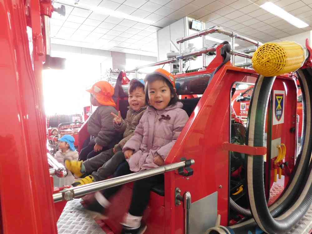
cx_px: 156
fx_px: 207
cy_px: 117
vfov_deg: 58.9
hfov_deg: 73.9
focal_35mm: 23
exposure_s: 1/20
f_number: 3
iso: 400
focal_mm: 4
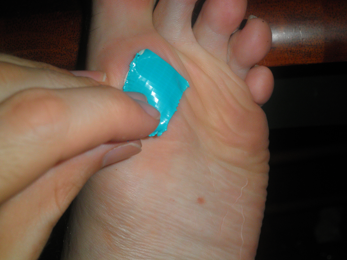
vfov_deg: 30.9
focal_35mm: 47
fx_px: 471
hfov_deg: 40.4
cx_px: 174
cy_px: 130
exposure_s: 1/60
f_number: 9.6
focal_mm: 8.3
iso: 160
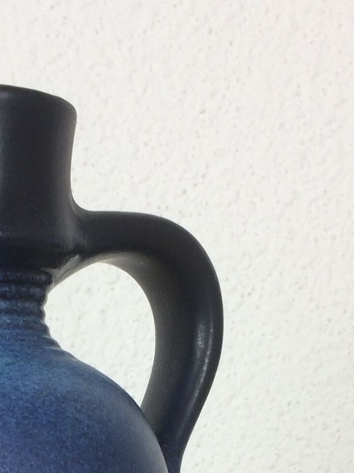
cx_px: 56
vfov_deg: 18.6
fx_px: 1337
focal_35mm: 98
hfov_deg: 15.0
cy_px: 616
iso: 40
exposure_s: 1/50
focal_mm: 4.15
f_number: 2.2
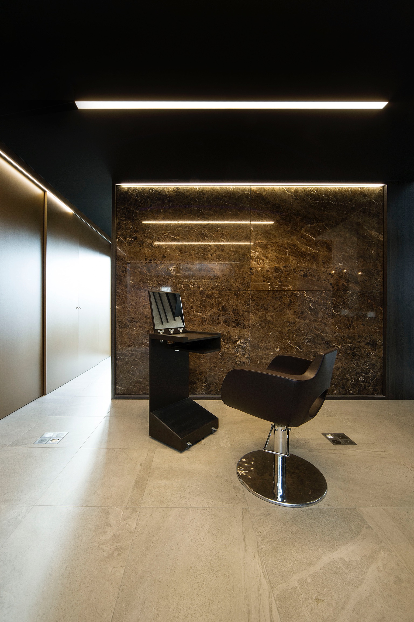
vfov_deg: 100.4
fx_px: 259
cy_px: 311
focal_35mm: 15
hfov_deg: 77.3
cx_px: 207
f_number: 16
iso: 400
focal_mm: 15
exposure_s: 1/3
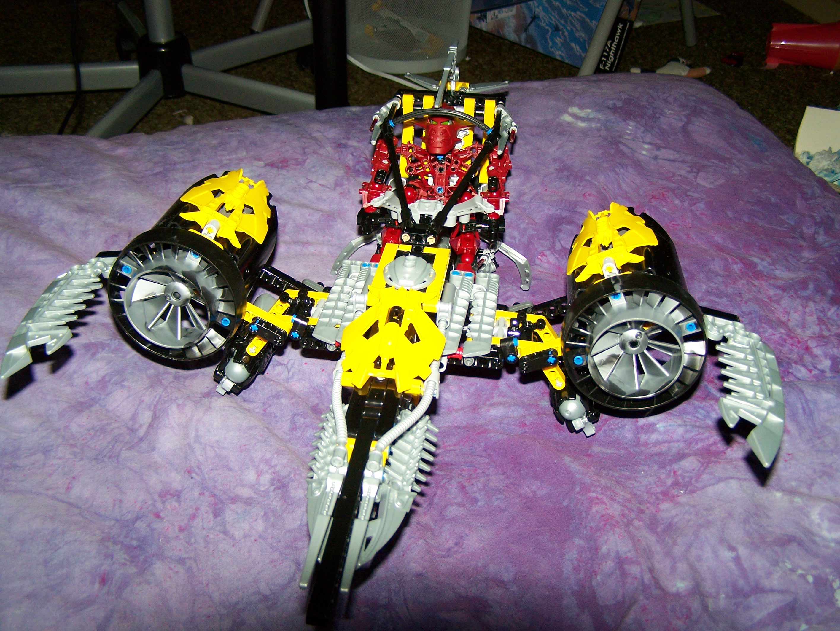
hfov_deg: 48.9
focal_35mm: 38
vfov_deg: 37.8
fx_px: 923
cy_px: 316
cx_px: 420
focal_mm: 6.3
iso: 160
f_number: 2.8
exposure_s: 1/60
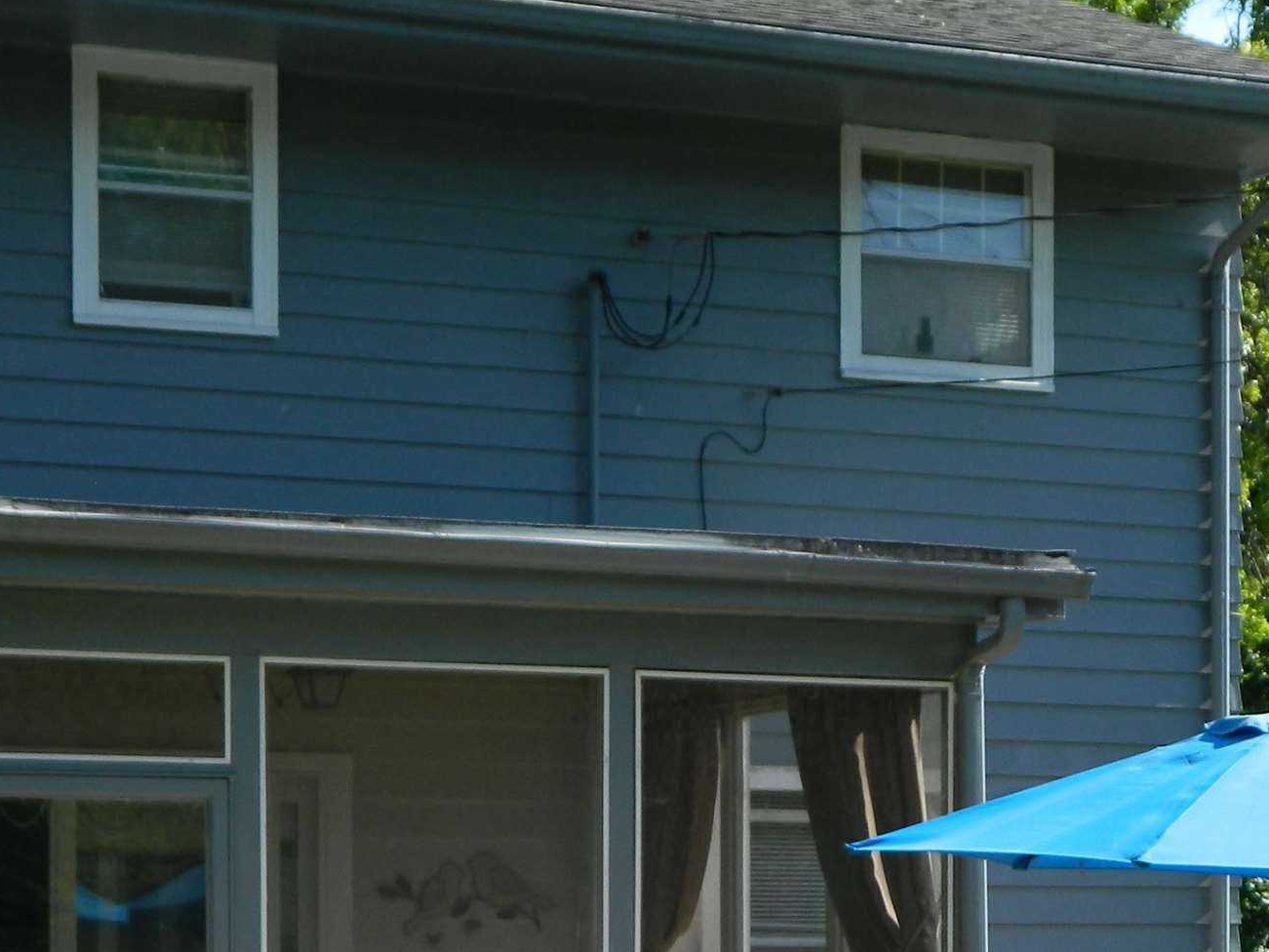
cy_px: 1094
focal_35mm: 111
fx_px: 4070
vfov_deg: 13.0
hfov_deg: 17.6
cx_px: 1002
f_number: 3.6
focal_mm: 8.4
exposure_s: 1/400
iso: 80
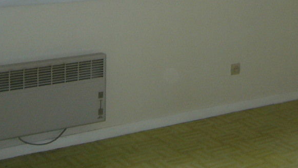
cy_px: -70
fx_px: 664
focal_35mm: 84
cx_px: 217
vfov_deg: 13.7
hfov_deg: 25.1
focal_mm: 5.8
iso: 100
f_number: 2.8
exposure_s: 1/30
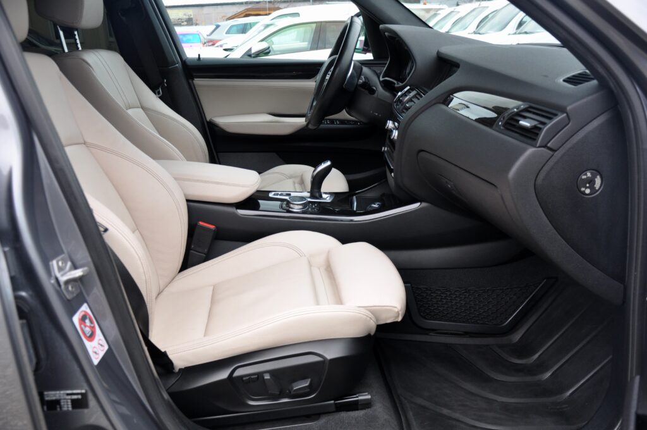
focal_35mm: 33
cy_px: 215
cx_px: 324
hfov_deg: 57.3
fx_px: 592
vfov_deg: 39.9
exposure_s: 1/100
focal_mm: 22
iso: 500
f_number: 5
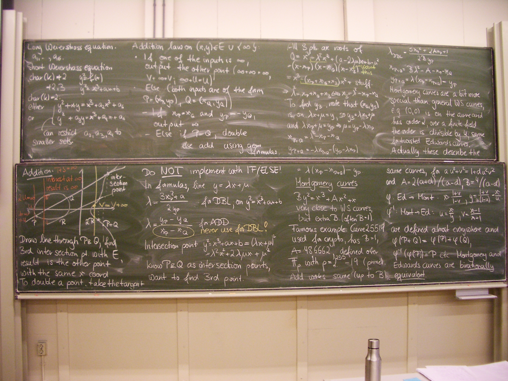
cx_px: 254
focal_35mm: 35
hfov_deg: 52.6
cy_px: 190
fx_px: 514
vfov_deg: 40.7
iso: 200
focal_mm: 5.8
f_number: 2.6
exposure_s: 1/40
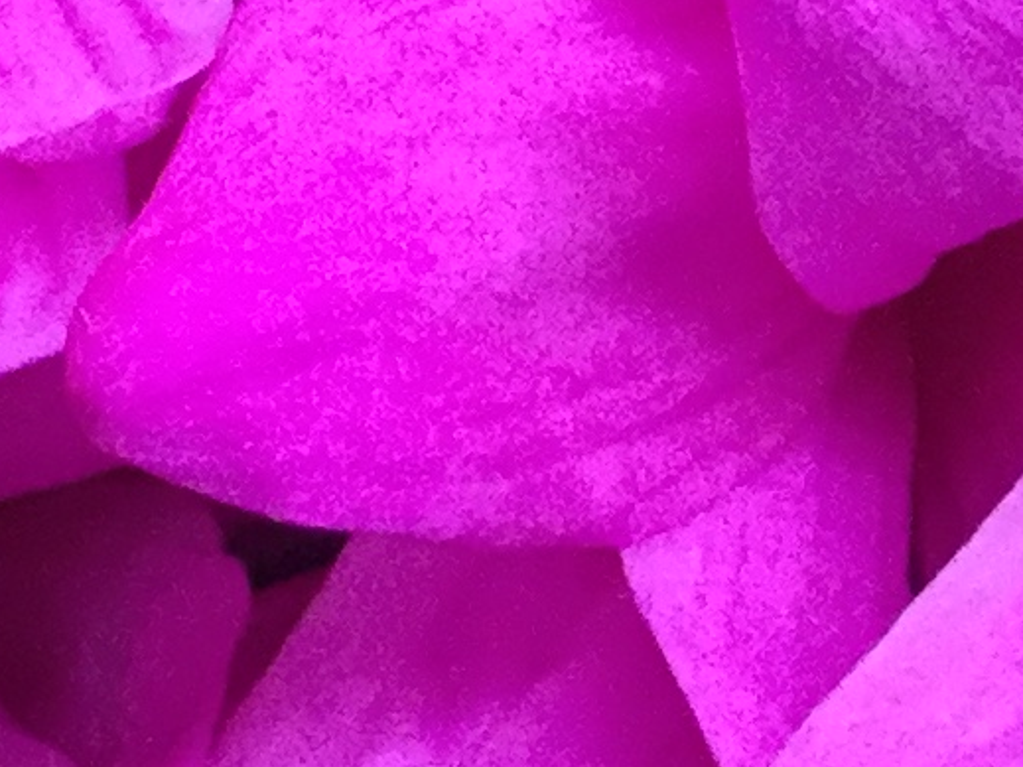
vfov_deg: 7.4
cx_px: -1823
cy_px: -501
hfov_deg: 8.7
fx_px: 5761
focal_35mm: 195
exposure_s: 1/30
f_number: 2.4
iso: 100
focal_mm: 3.3
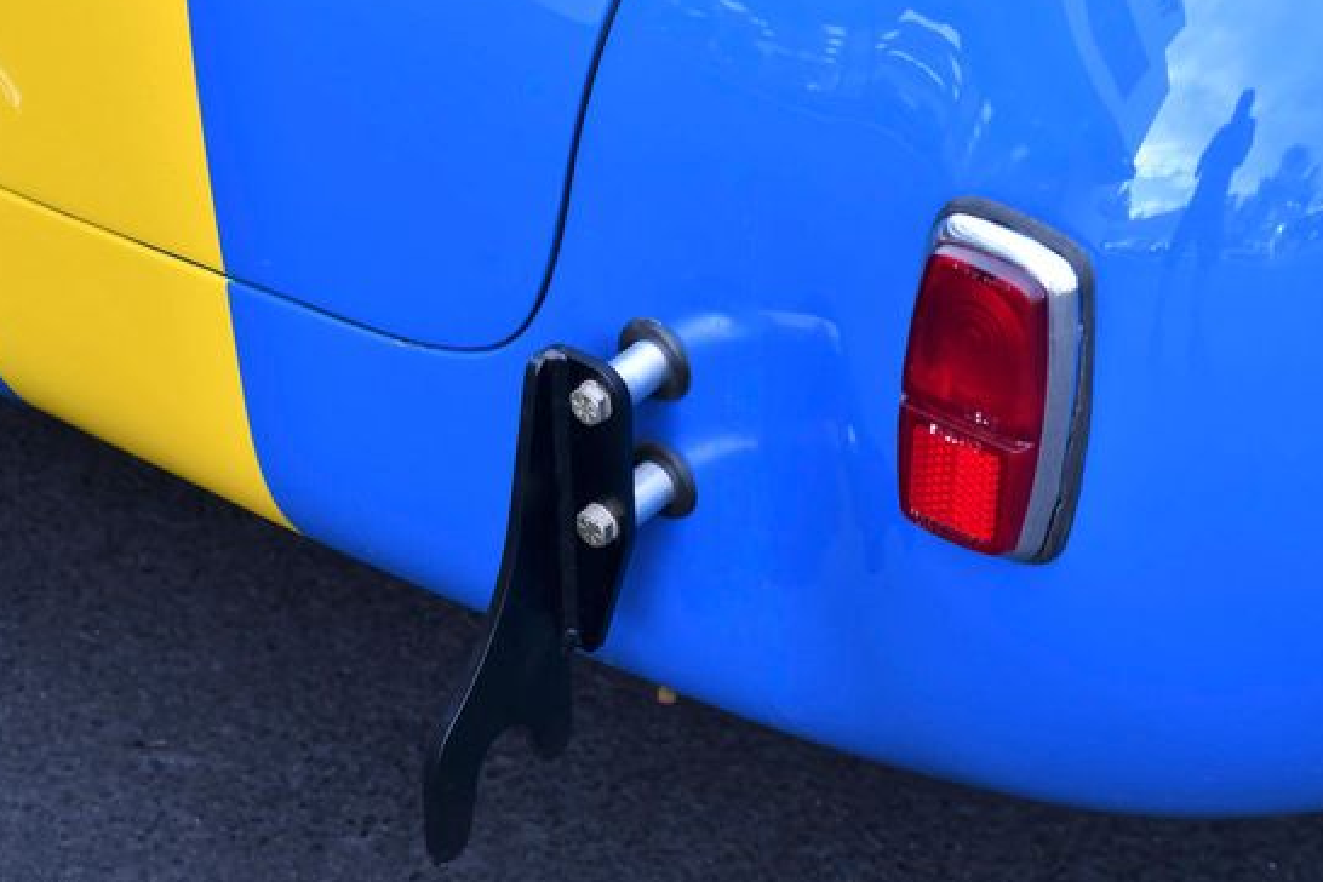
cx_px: 681
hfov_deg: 18.8
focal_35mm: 109
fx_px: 4005
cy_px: 447
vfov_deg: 12.6
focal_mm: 62
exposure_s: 1/160
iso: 400
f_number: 7.1
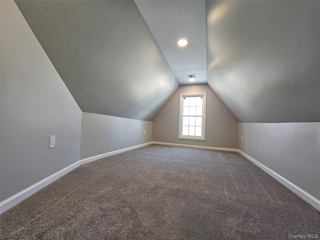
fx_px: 120
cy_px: 120
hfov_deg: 106.2
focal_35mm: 13
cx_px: 160
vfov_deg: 89.9
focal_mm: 2.2
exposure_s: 1/60
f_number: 2.2
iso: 80
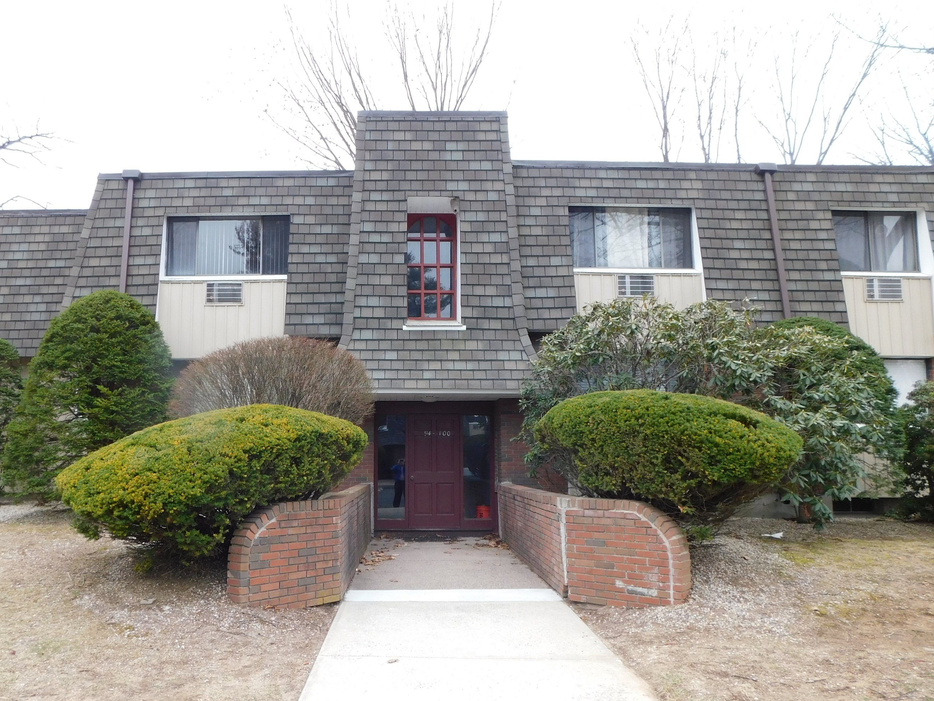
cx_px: 402
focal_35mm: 27
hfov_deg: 65.0
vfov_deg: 51.2
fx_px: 729
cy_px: 393
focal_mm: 4
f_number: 3
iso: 125
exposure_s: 1/200
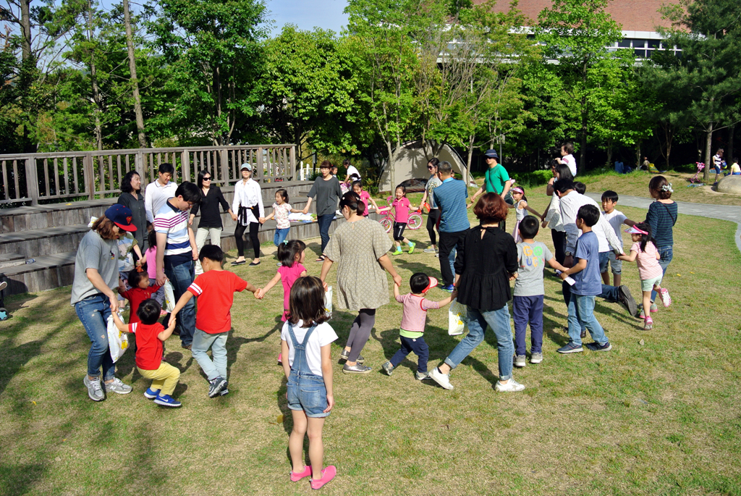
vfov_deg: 45.1
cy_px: 248
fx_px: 597
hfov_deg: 63.6
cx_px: 370
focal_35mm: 29
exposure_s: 1/800
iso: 100
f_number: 5
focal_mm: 11
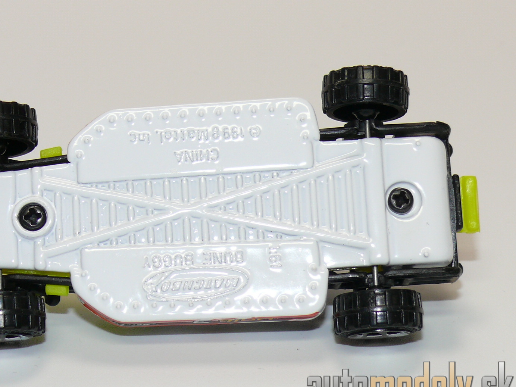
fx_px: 1759
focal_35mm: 118
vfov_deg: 12.6
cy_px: 194
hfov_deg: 16.7
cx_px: 221
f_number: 4
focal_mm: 13.3
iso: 100
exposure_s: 1/40
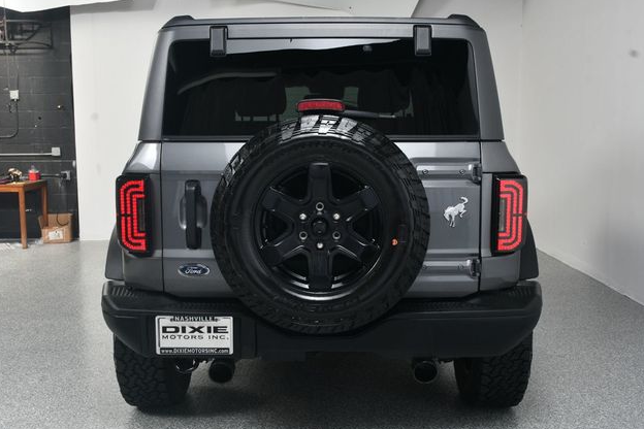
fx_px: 715
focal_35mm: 40
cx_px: 324
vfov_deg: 33.4
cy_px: 217
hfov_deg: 48.5
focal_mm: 26
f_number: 10
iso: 100
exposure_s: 1/160
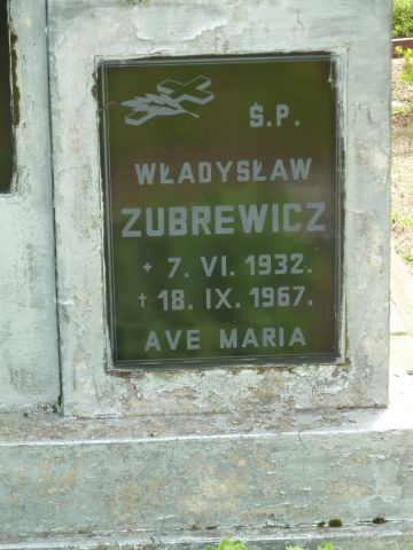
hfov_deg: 10.1
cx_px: 206
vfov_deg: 13.4
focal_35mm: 147
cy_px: 275
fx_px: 2338
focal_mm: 24.1
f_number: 4.5
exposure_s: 1/60
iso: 160
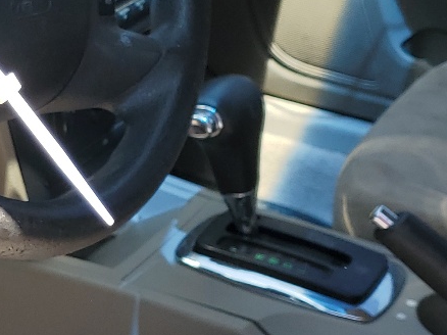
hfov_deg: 20.2
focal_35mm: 95
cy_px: 161
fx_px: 1226
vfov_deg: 15.5
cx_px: 38
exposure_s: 1/909
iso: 50
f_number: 1.5
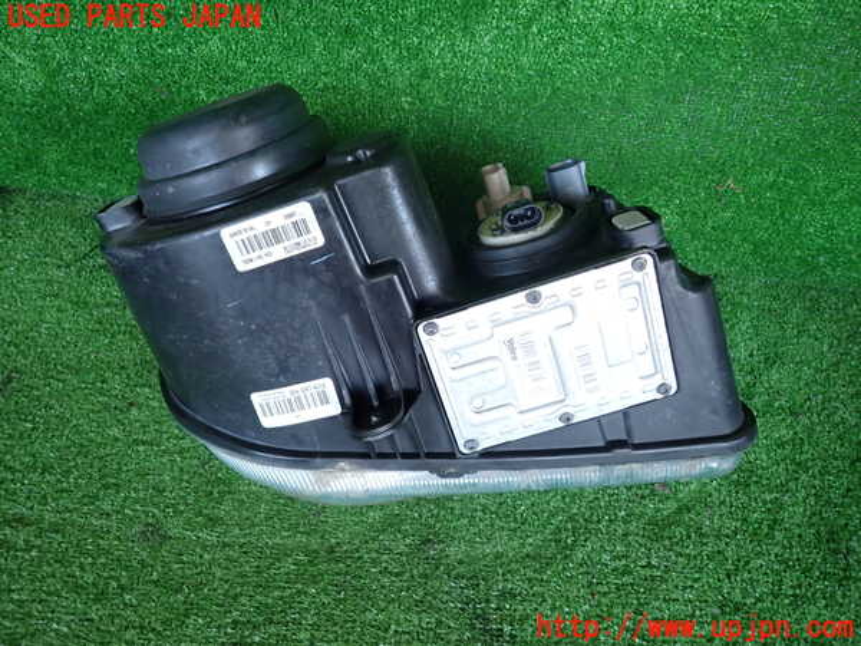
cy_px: 323
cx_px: 430
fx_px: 622
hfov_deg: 69.4
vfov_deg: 54.9
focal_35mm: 25
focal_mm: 4.5
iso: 200
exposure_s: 1/50
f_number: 2
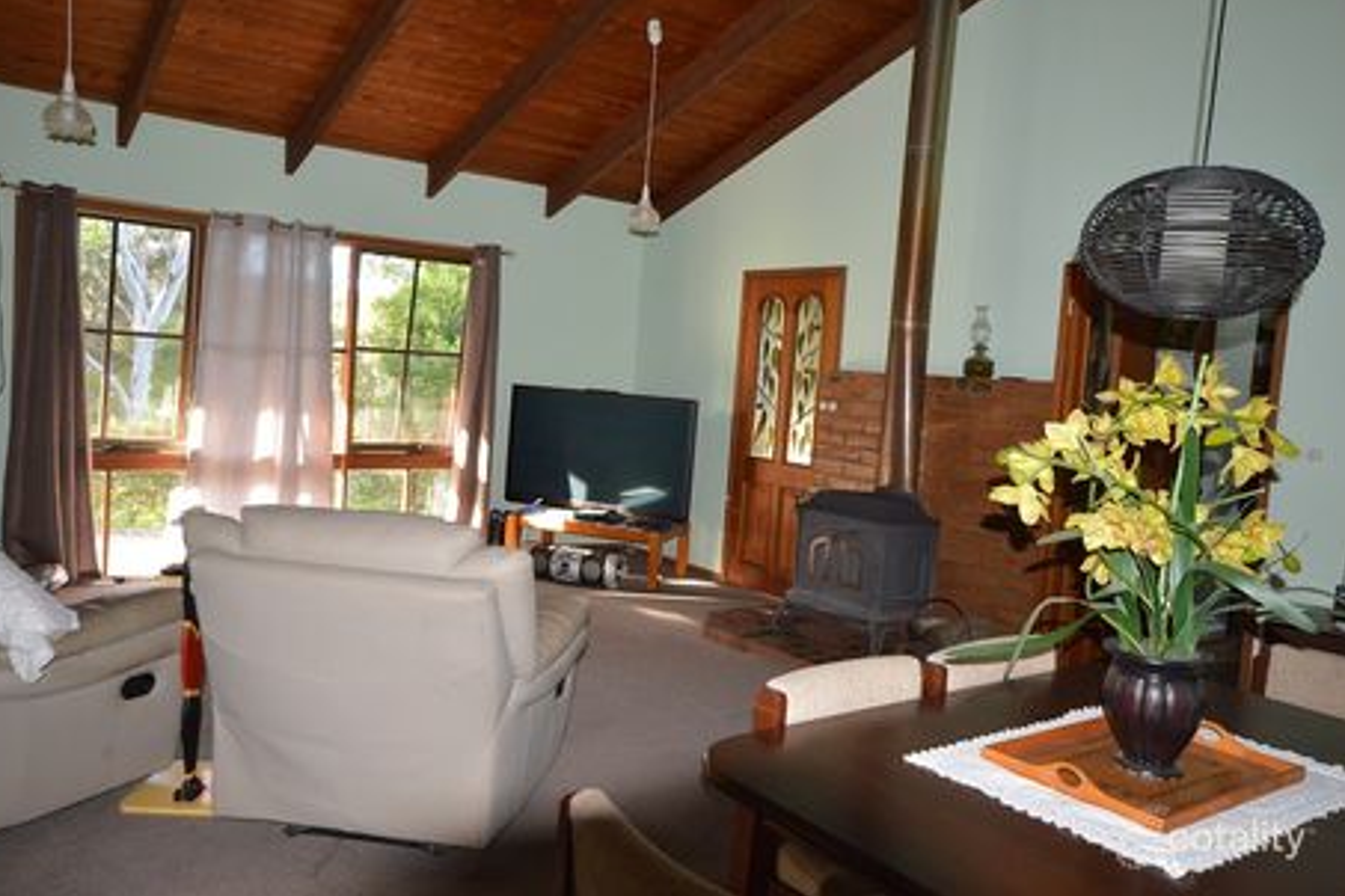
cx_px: 656
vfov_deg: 46.4
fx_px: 1046
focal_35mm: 28
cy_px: 435
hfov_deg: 65.5
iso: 1250
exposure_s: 1/60
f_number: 5.3
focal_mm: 18
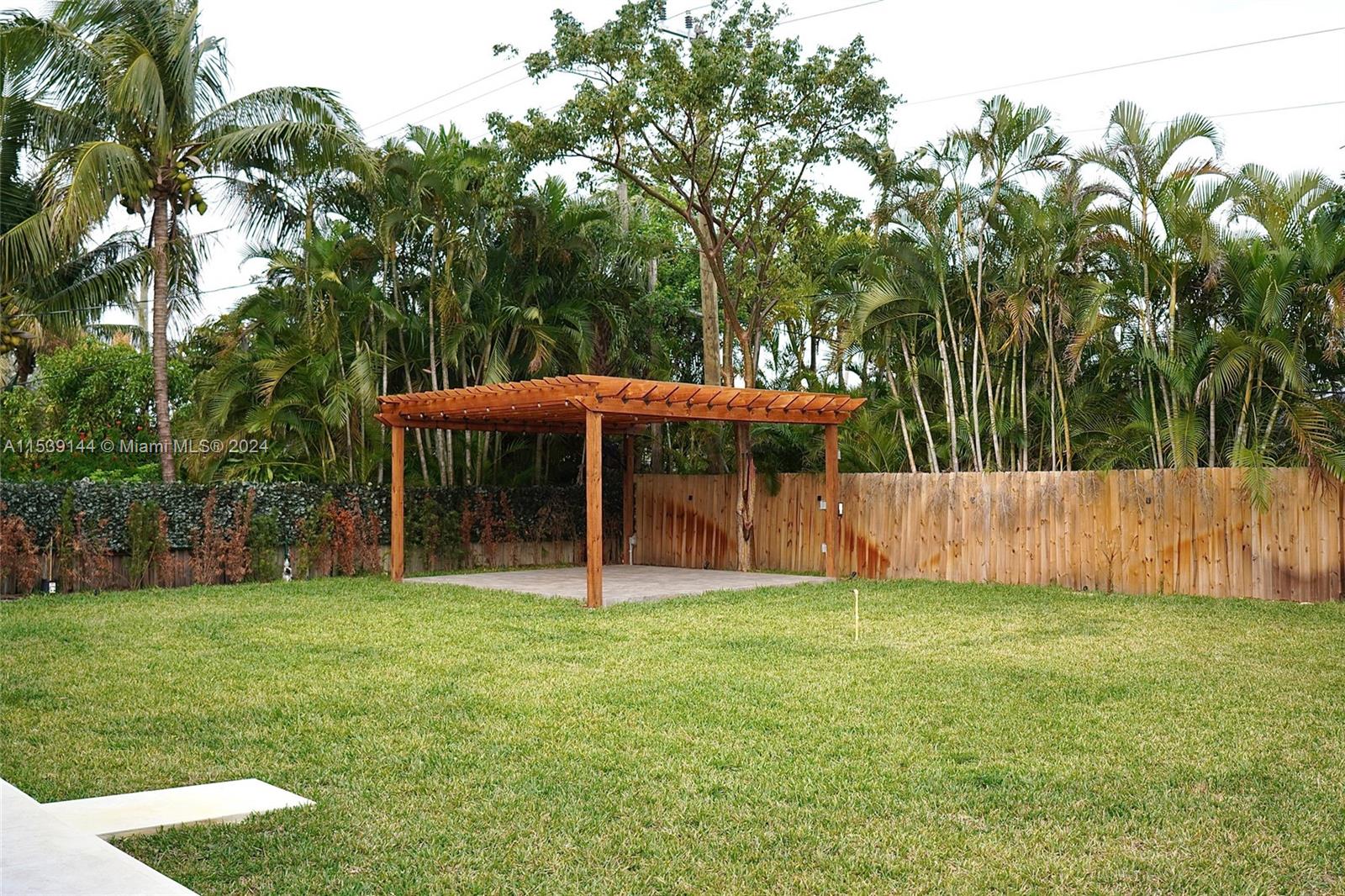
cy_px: 448
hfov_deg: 61.9
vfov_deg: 43.6
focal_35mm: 30
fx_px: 1121
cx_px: 672
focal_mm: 20
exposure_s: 1/320
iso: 100
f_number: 2.8
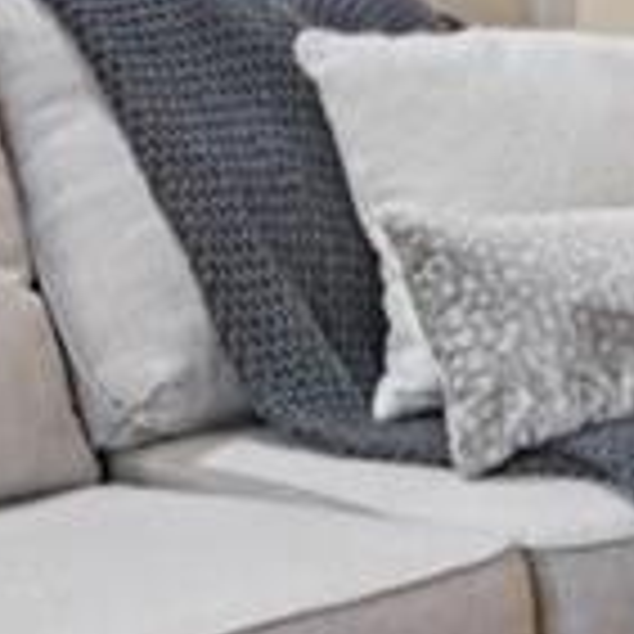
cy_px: -243
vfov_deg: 12.4
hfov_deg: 11.7
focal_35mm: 135
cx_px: 1223
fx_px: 2797
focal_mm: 14
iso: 400
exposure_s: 1/5
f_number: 11
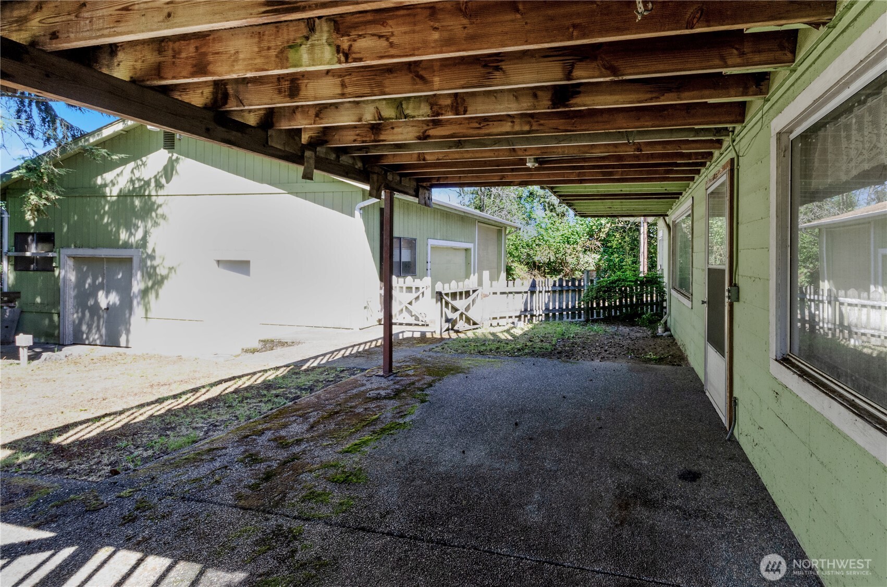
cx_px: 444
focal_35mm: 15
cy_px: 294
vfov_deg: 77.1
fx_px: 369
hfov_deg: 100.5
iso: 400
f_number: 8
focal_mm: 10
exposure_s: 1/80
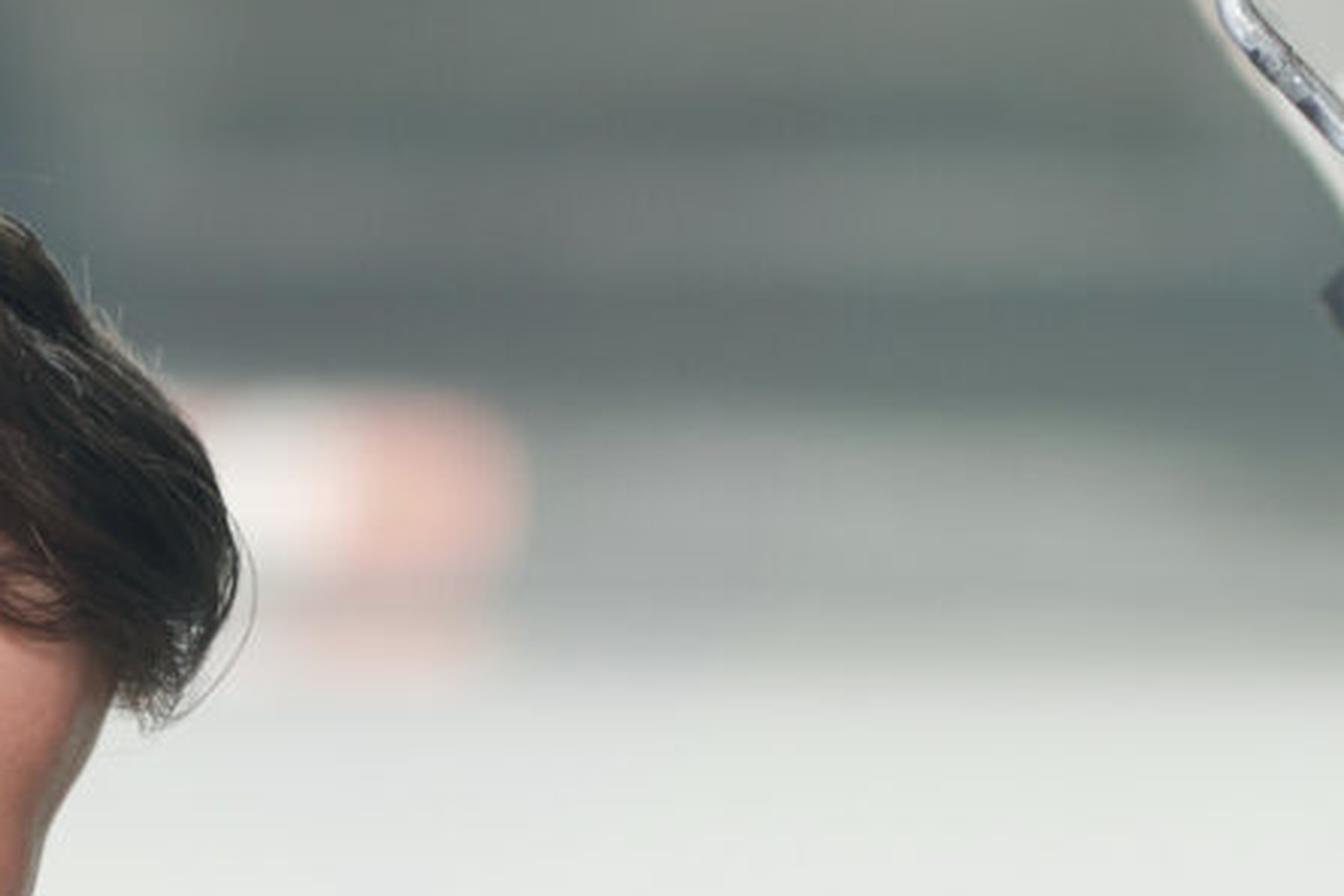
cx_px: 651
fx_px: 18292
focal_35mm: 490
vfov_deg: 2.8
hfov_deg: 4.2
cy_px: 2120
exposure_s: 1/250
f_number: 2.8
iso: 250
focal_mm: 85
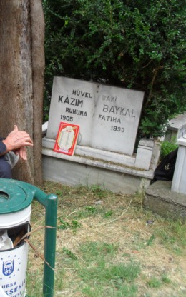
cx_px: 23
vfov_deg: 40.3
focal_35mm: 50
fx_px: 406
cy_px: 149
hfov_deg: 25.1
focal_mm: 6.3
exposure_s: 1/90
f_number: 3.2
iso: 100
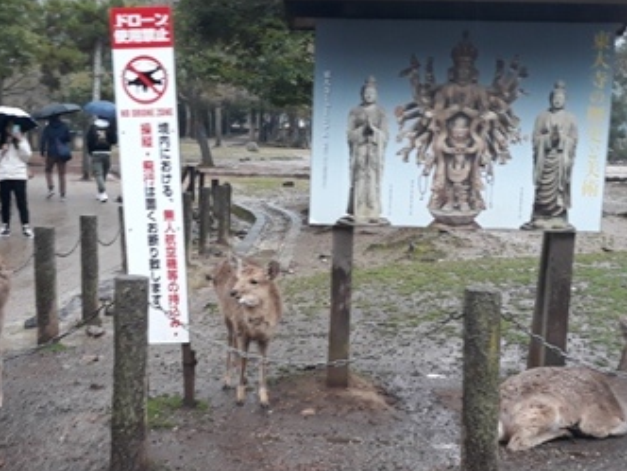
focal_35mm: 52
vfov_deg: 27.8
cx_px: 283
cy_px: 325
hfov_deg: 36.8
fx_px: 942
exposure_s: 1/40
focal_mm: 3.71
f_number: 1.7
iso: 50
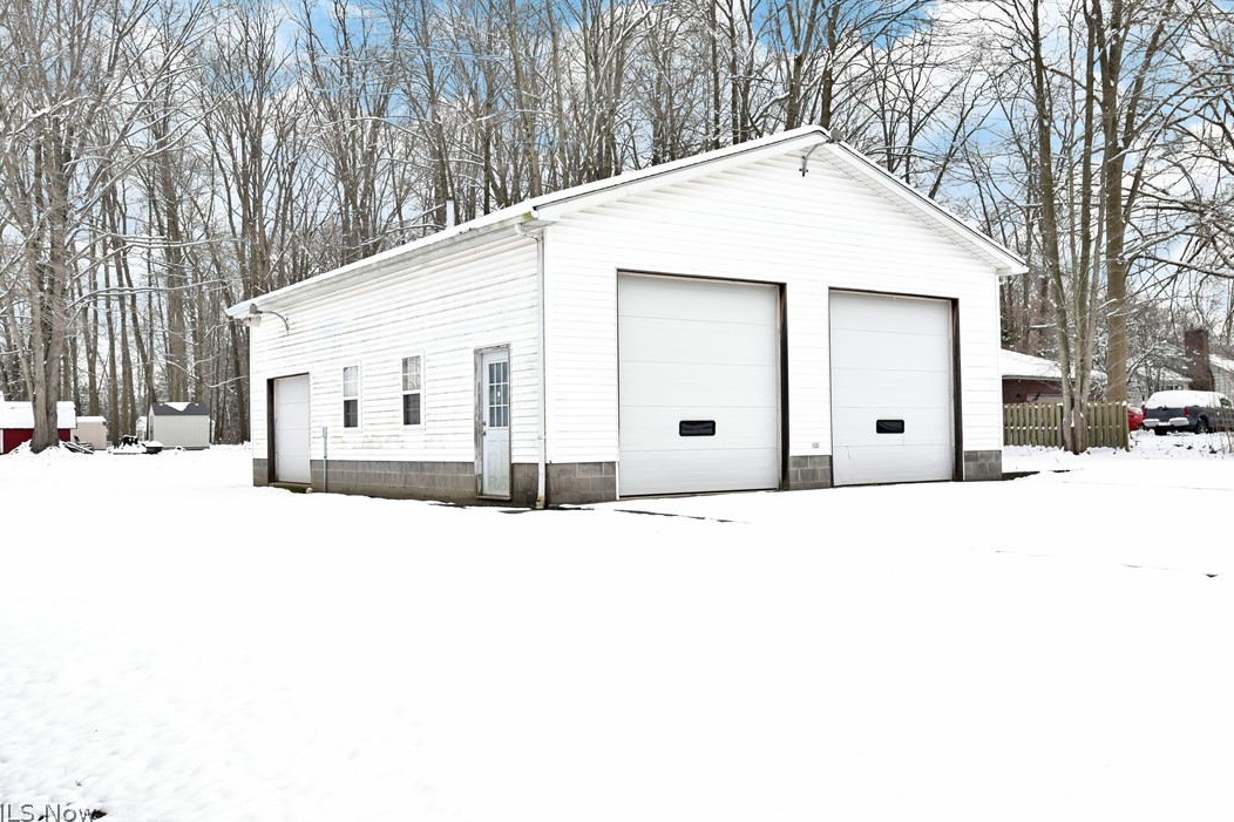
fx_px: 1114
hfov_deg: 57.9
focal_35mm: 33
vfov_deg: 40.5
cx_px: 613
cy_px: 406
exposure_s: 1/80
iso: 200
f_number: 5.6
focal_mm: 21
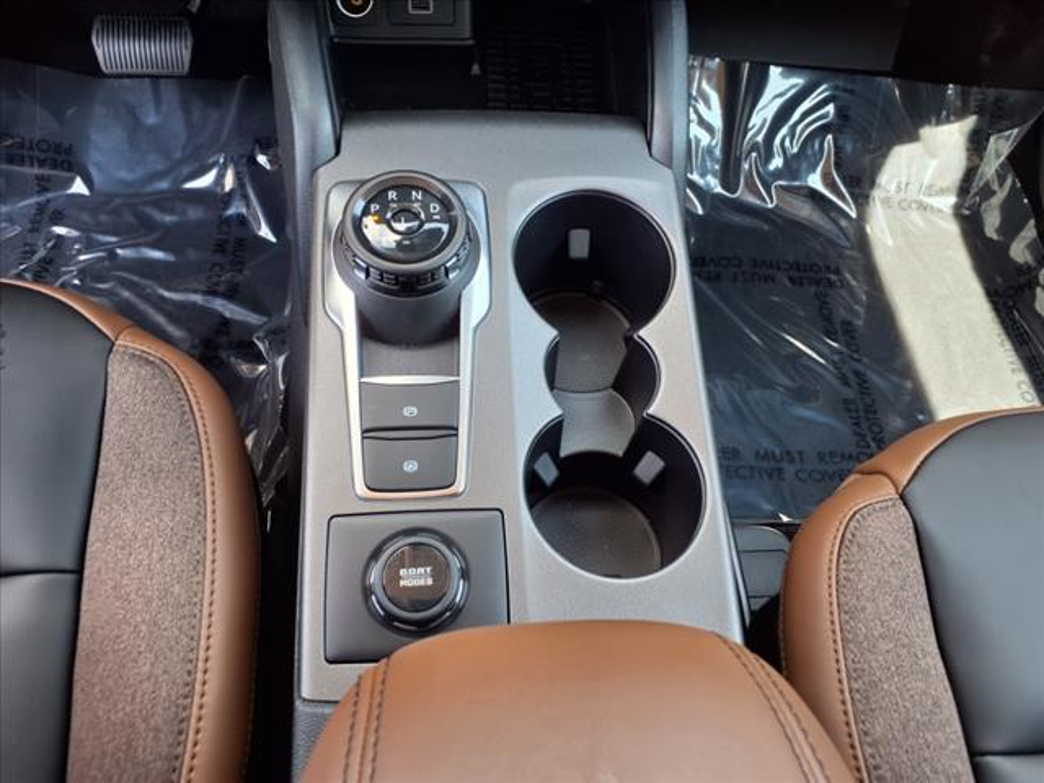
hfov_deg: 65.3
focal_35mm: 27
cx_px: 522
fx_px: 814
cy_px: 392
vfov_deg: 51.4
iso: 50
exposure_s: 1/120
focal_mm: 3.58
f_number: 1.9
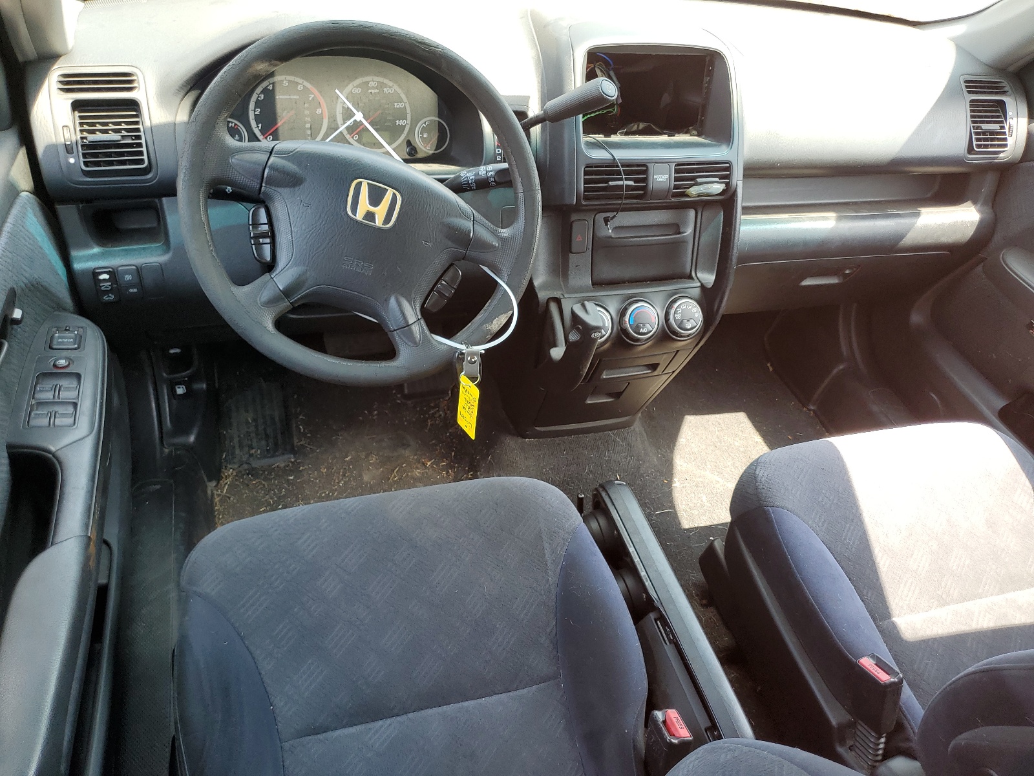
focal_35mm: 26
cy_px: 388
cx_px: 517
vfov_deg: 53.1
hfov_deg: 67.3
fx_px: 777
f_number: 1.5
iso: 50
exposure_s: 1/132
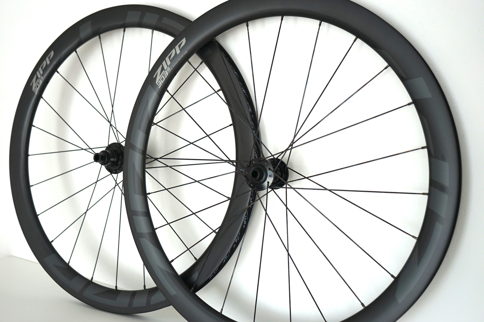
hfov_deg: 46.4
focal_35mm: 42
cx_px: 242
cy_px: 161
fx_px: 564
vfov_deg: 31.8
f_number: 4.5
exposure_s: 1/160
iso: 320
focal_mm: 42
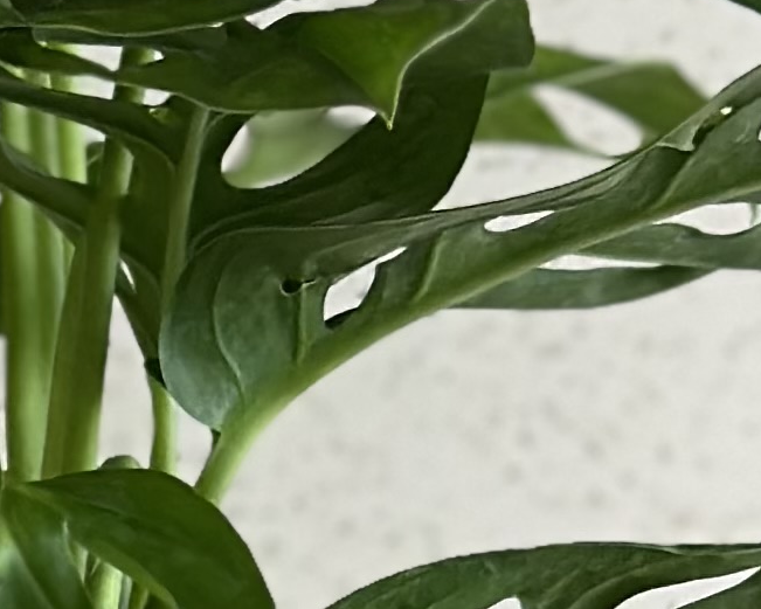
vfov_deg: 5.2
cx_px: -722
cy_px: 1219
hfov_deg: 6.5
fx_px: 6533
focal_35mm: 290
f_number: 1.78
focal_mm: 6.86
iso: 200
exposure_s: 1/50
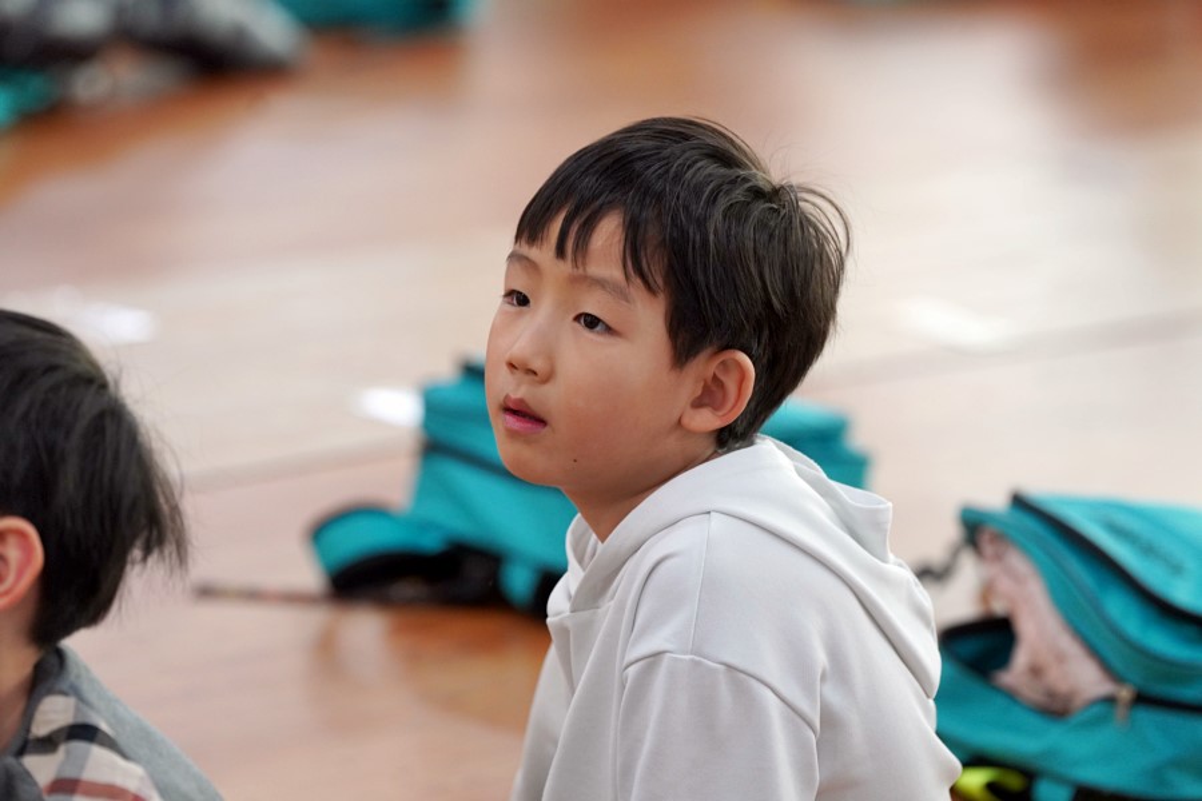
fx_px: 6677
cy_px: 400
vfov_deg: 6.9
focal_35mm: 200
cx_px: 601
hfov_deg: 10.3
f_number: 4
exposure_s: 1/250
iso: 2000
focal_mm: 200
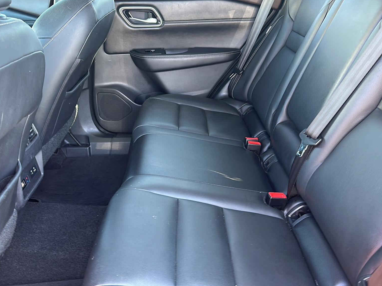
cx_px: 184
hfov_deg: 67.3
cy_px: 138
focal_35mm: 26
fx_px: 287
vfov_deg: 53.1
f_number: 1.78
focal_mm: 6.86
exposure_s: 1/48
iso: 160
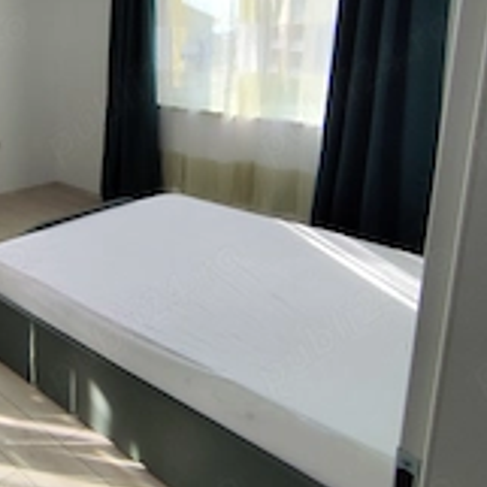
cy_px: 135
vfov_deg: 45.9
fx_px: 557
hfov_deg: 42.7
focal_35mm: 35
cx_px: 36
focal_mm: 1.65
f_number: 2.2
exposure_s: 1/649
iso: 50
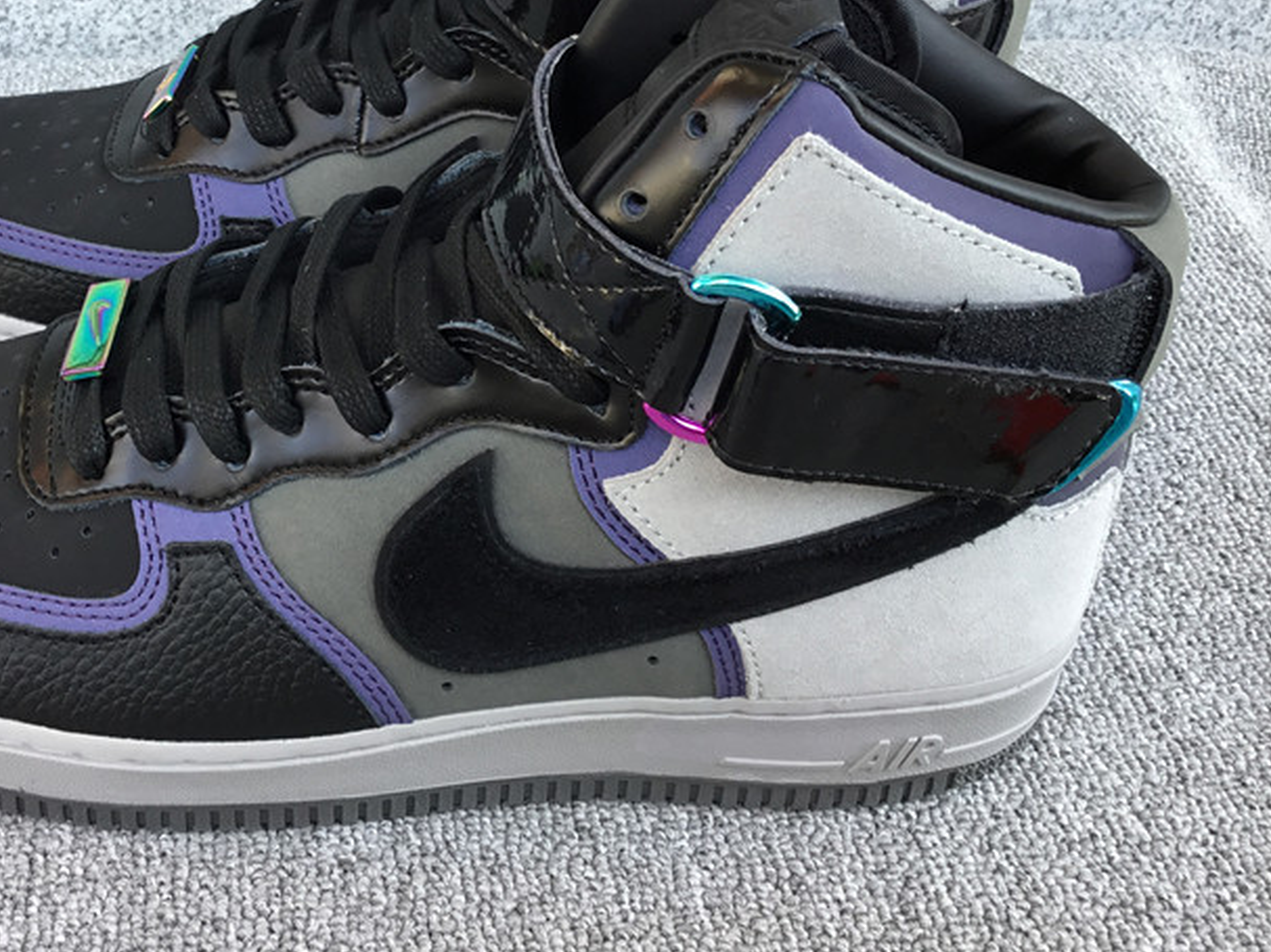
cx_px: 431
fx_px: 1689
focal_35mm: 46
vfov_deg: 31.2
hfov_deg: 40.8
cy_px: 302
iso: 32
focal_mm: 3.3
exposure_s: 1/100
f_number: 2.4
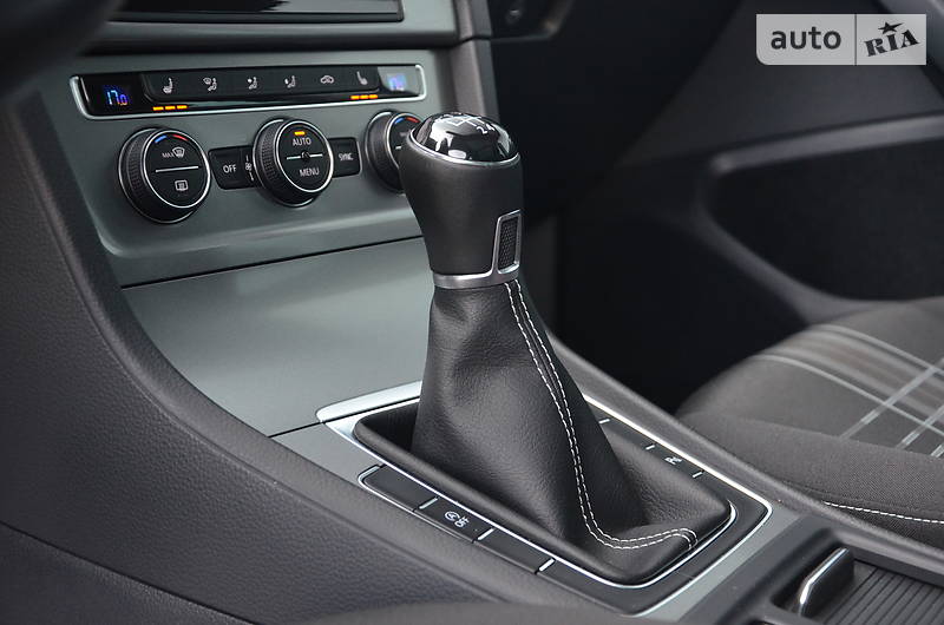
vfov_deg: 25.6
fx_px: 1374
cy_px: 312
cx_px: 472
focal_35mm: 52
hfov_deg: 37.9
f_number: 4.5
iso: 1600
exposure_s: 1/30
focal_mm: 35
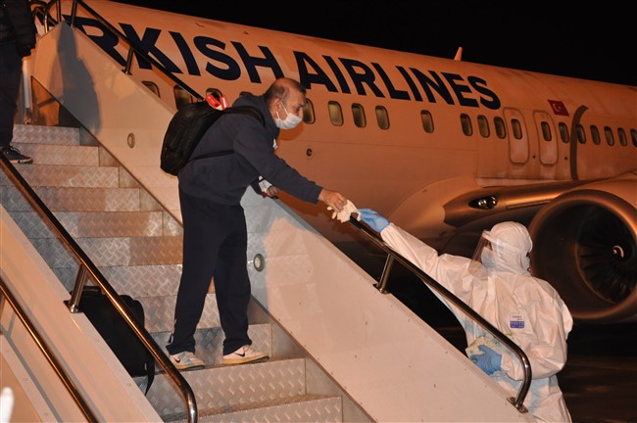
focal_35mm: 57
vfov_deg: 23.7
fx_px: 1008
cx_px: 318
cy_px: 212
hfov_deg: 35.1
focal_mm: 38
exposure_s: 1/60
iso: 1000
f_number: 4.5
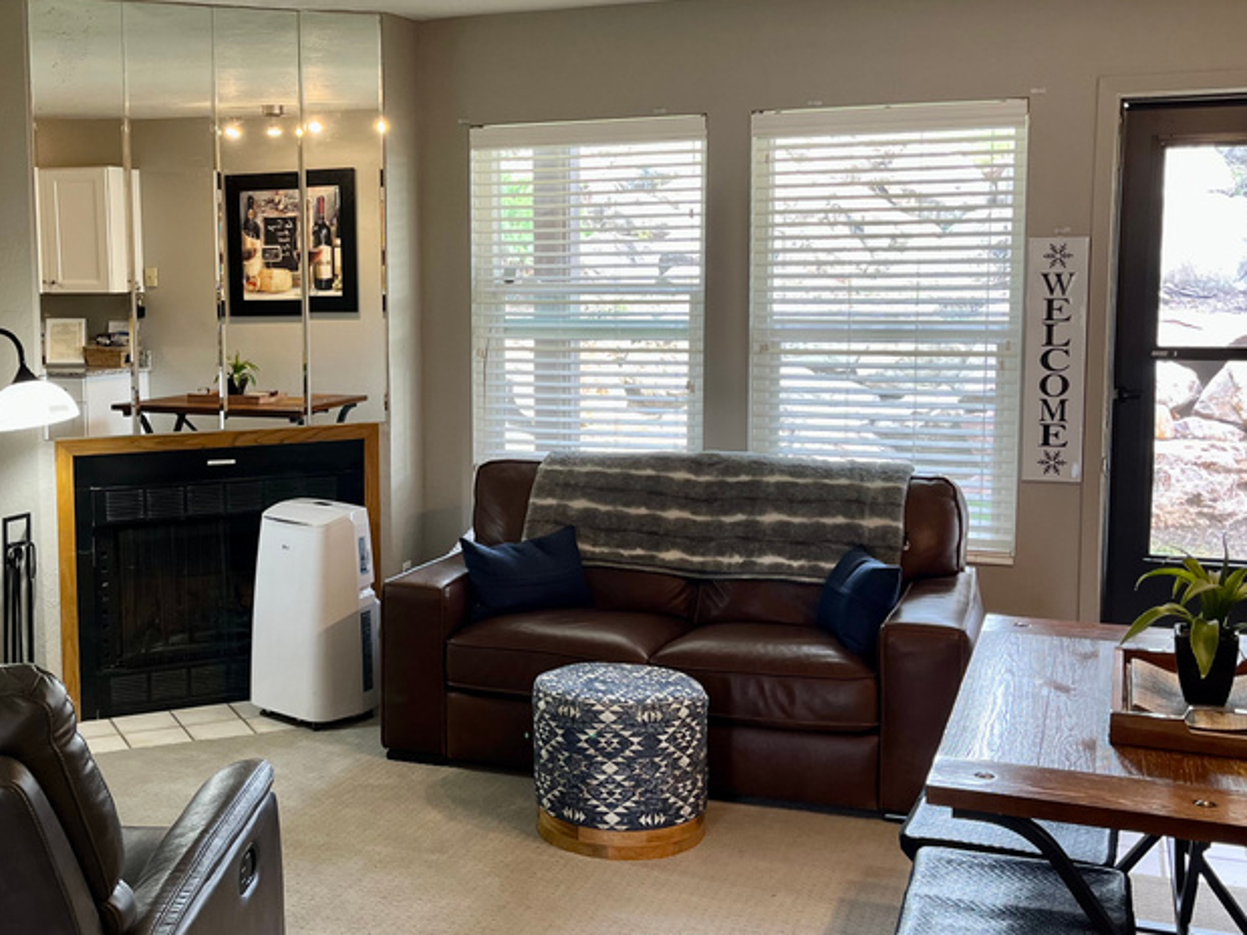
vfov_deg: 33.6
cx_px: 471
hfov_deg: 43.5
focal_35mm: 43
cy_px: 445
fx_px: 1549
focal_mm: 5.1
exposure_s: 1/60
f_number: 1.6
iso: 80
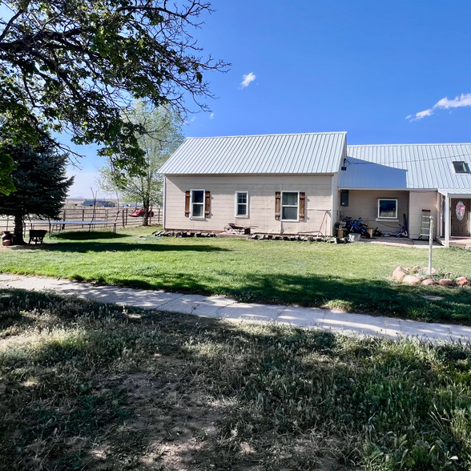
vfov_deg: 74.4
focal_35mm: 20
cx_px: 288
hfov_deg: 73.8
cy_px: 200
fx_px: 308
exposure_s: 1/1698
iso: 32
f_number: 1.8
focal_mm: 1.57
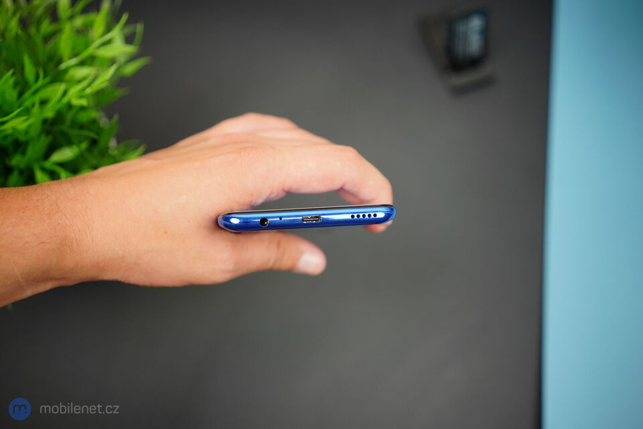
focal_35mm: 35
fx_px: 625
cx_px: 322
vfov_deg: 37.9
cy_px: 214
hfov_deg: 54.4
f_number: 2.8
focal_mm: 35
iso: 400
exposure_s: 1/250
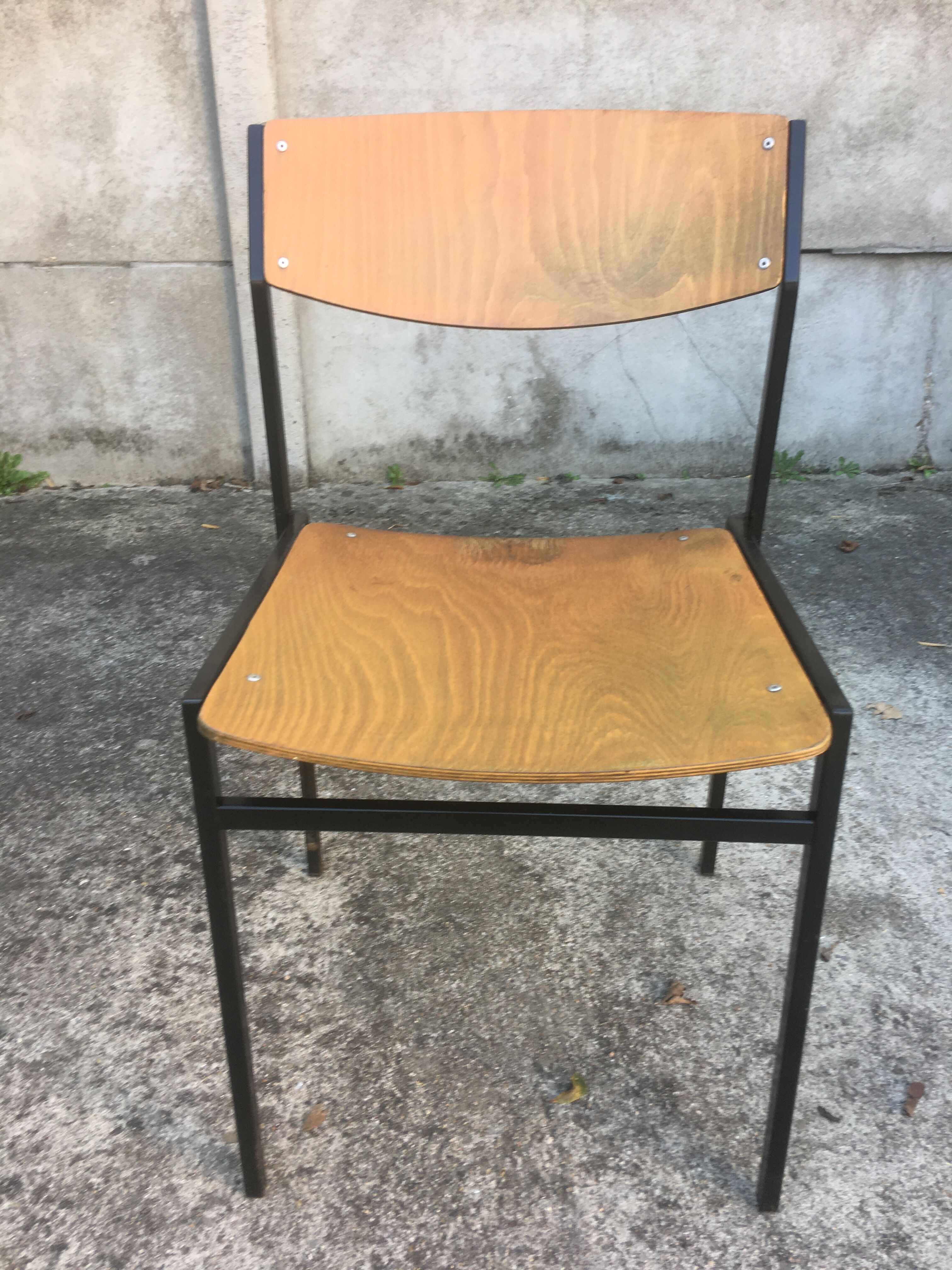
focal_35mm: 29
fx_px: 1063
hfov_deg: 48.2
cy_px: 635
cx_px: 476
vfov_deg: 61.7
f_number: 2.2
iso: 25
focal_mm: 4.15
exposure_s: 1/50
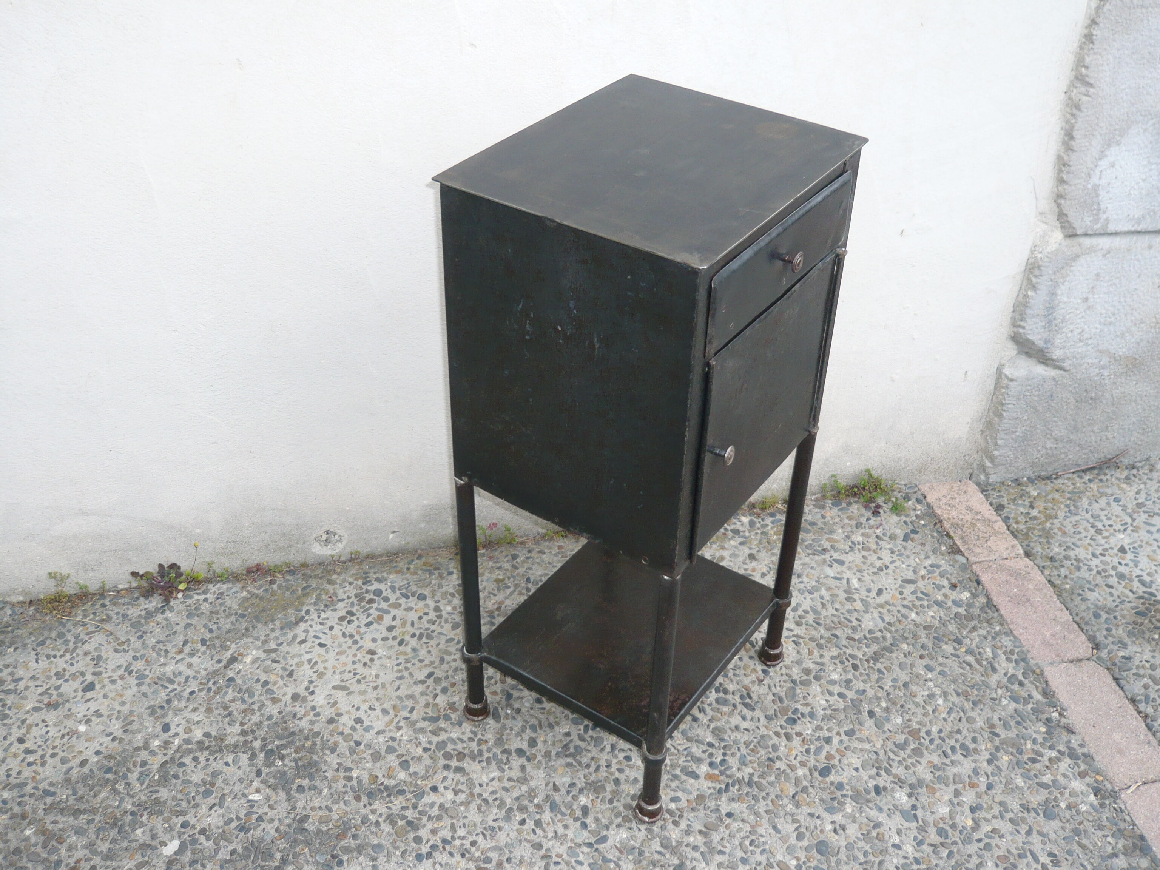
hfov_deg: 51.4
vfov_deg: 39.7
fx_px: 1206
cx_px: 580
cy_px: 435
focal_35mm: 36
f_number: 3.1
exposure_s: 1/160
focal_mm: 5.8
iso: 100
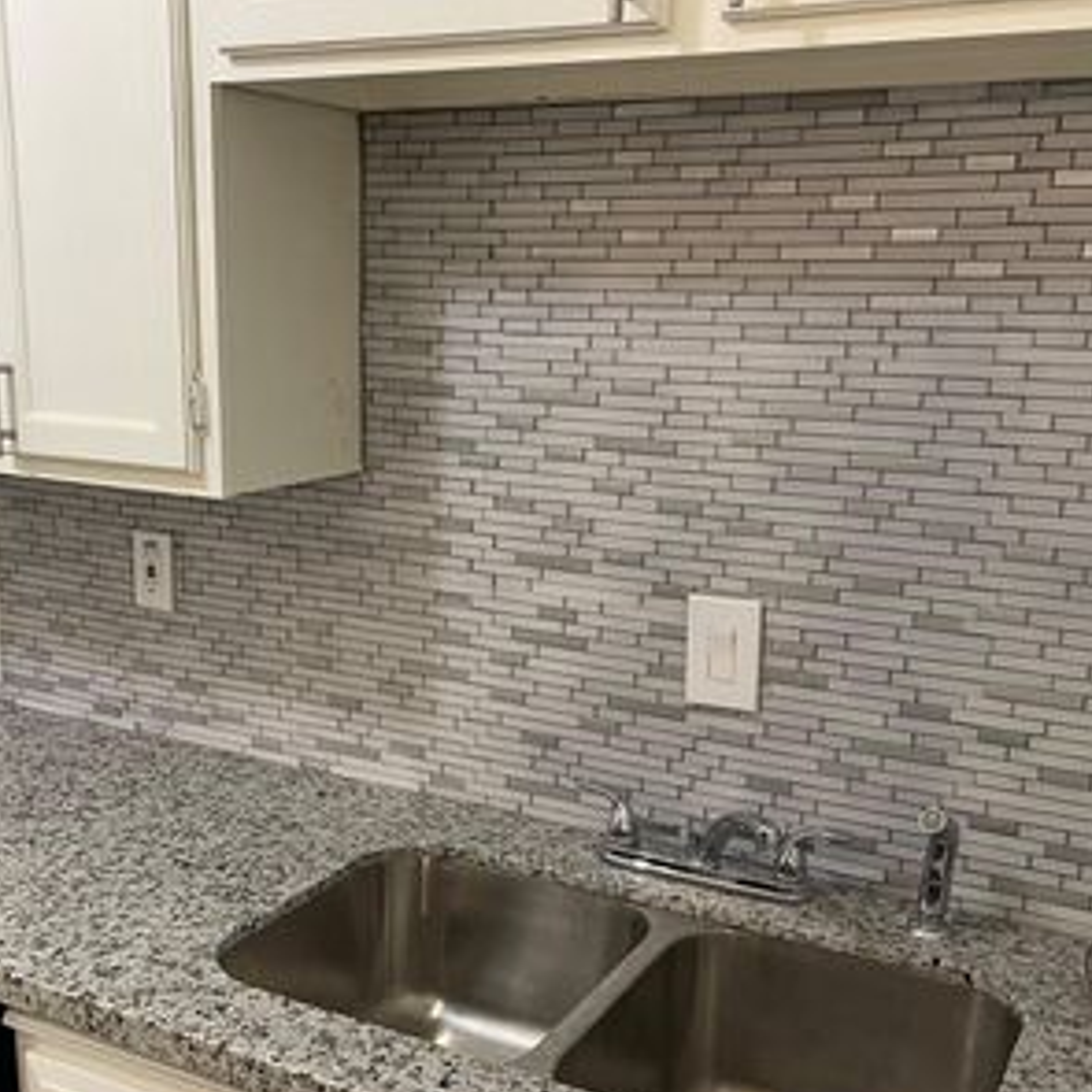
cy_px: 657
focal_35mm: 39
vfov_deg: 42.6
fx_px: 1392
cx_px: 481
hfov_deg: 42.8
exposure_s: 1/60
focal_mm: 5.1
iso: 200
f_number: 1.6
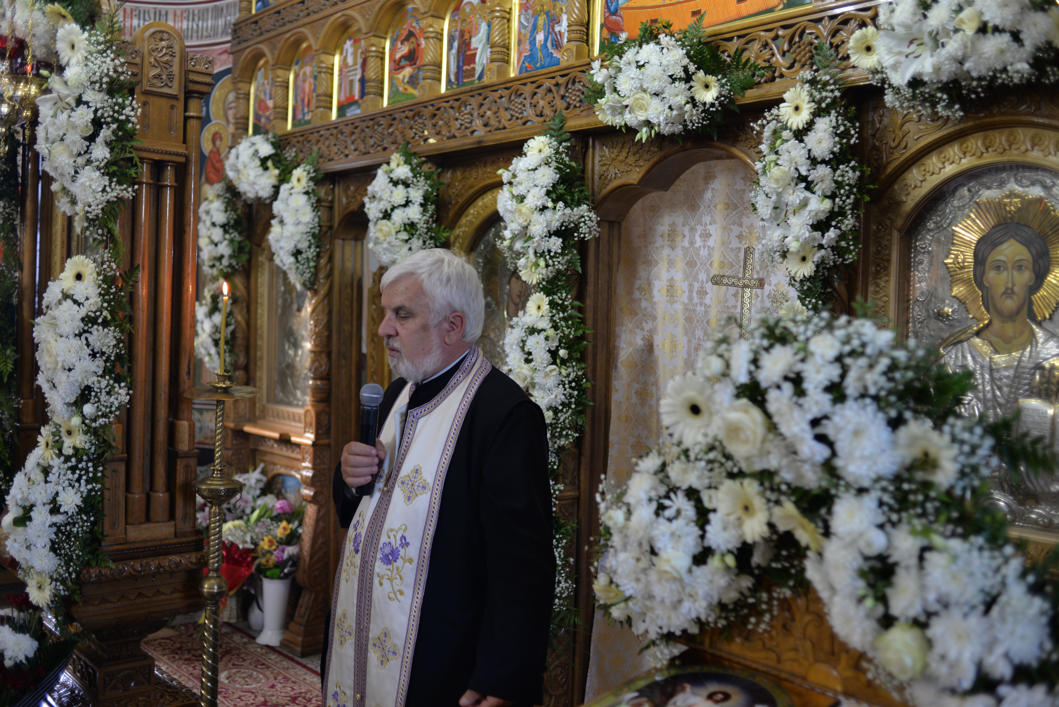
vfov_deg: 37.9
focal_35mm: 35
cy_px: 354
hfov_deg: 54.4
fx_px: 1030
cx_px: 530
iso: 200
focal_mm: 35
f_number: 2.5
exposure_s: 1/25
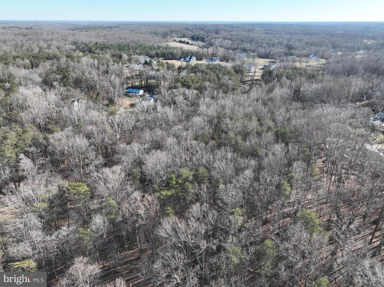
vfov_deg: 56.8
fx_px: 266
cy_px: 144
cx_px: 192
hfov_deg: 71.6
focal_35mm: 24
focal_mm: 12.29
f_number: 2.8
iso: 300
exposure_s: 1/1600
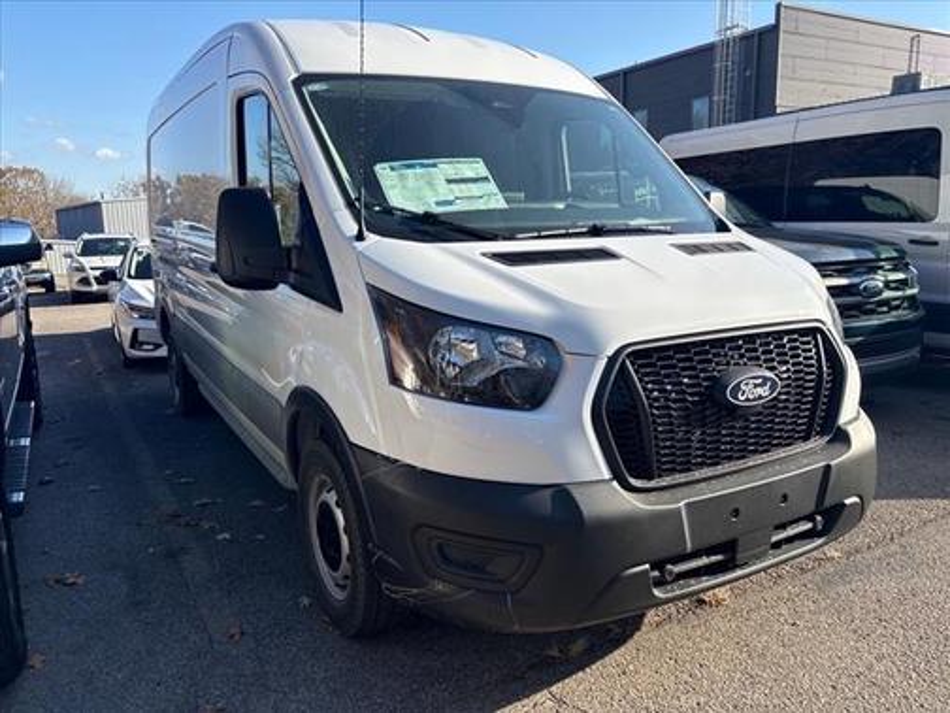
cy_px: 356
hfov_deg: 67.3
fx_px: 714
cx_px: 475
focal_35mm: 26
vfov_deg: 53.1
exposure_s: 1/1587
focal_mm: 5.96
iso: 50
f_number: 1.6
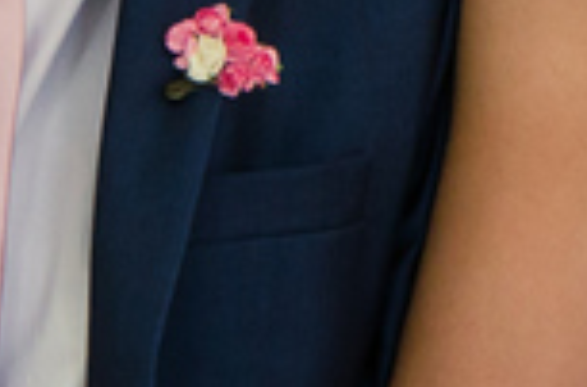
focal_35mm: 826
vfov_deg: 1.6
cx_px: 58
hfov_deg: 2.5
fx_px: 13427
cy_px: -573
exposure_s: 1/100
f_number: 4
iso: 400
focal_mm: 70
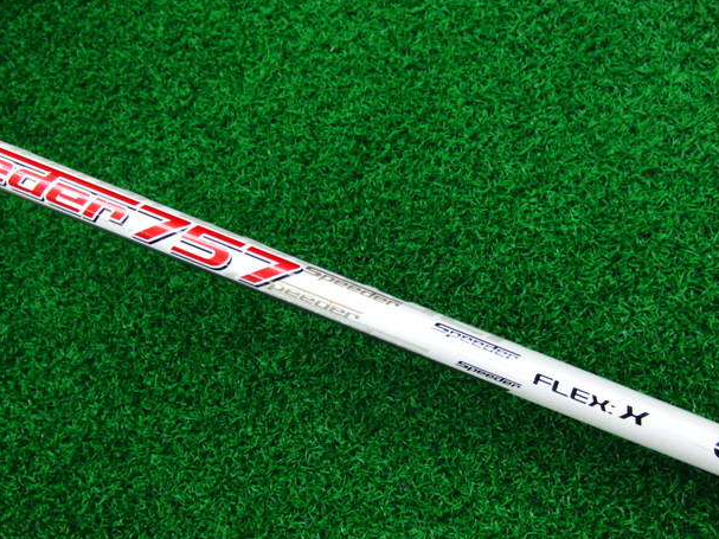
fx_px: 810
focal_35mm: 39
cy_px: 276
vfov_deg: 36.8
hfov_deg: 47.9
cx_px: 347
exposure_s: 1/40
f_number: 3.6
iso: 400
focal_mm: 6.42
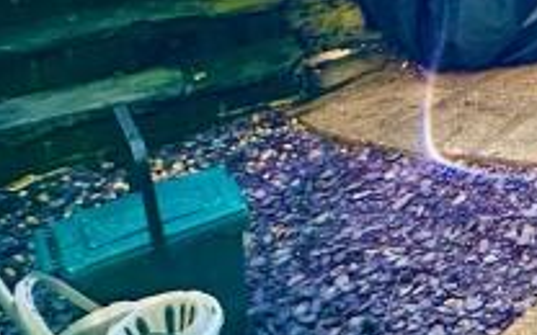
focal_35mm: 73
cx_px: 898
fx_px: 1068
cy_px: -188
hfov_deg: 21.4
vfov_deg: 16.1
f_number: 2.2
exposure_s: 1/354
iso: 40
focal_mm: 2.22
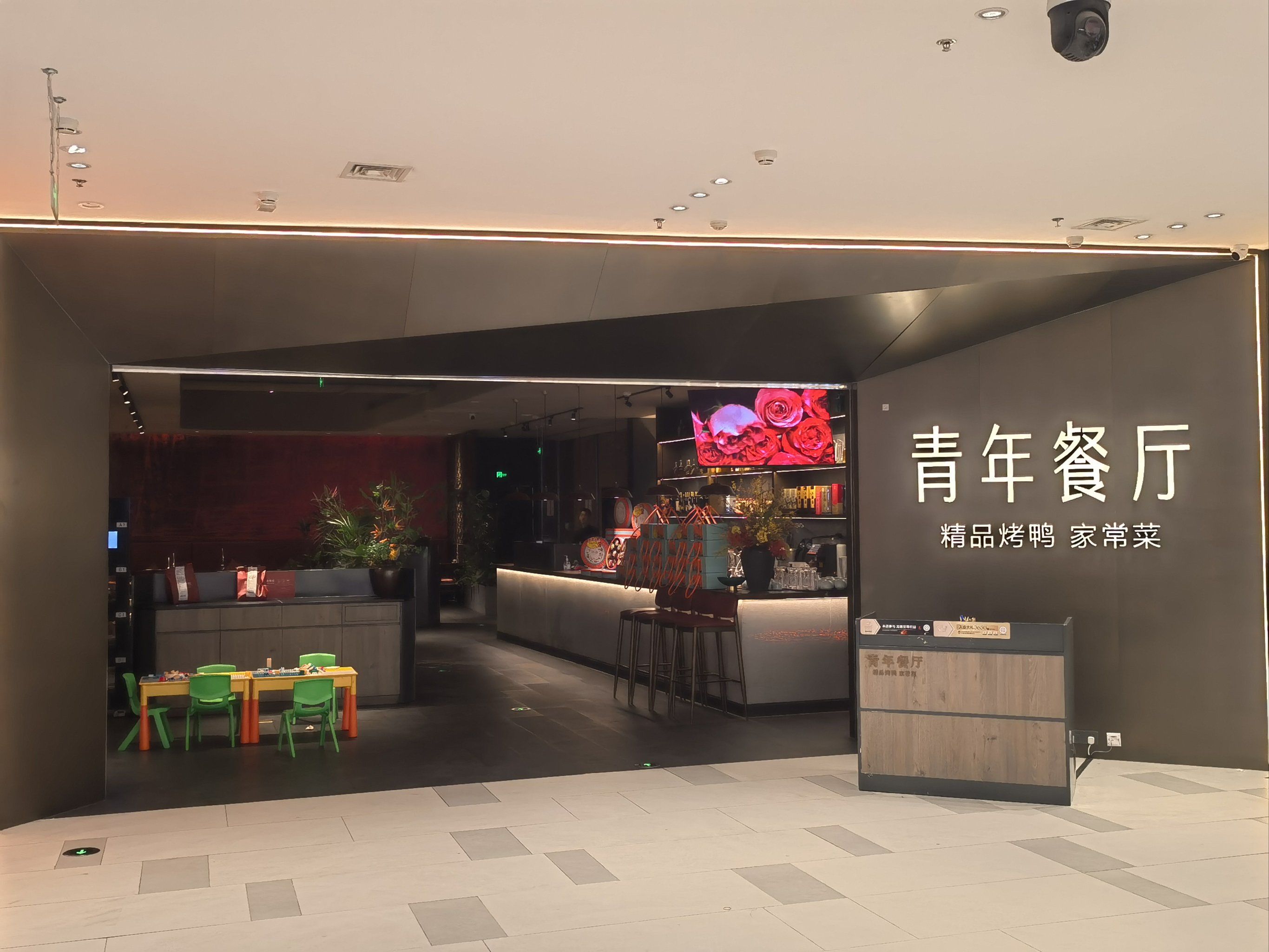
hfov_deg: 51.4
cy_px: 476
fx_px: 1320
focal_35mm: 36
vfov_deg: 39.7
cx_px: 634
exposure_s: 1/167
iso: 400
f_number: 1.8
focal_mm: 5.54
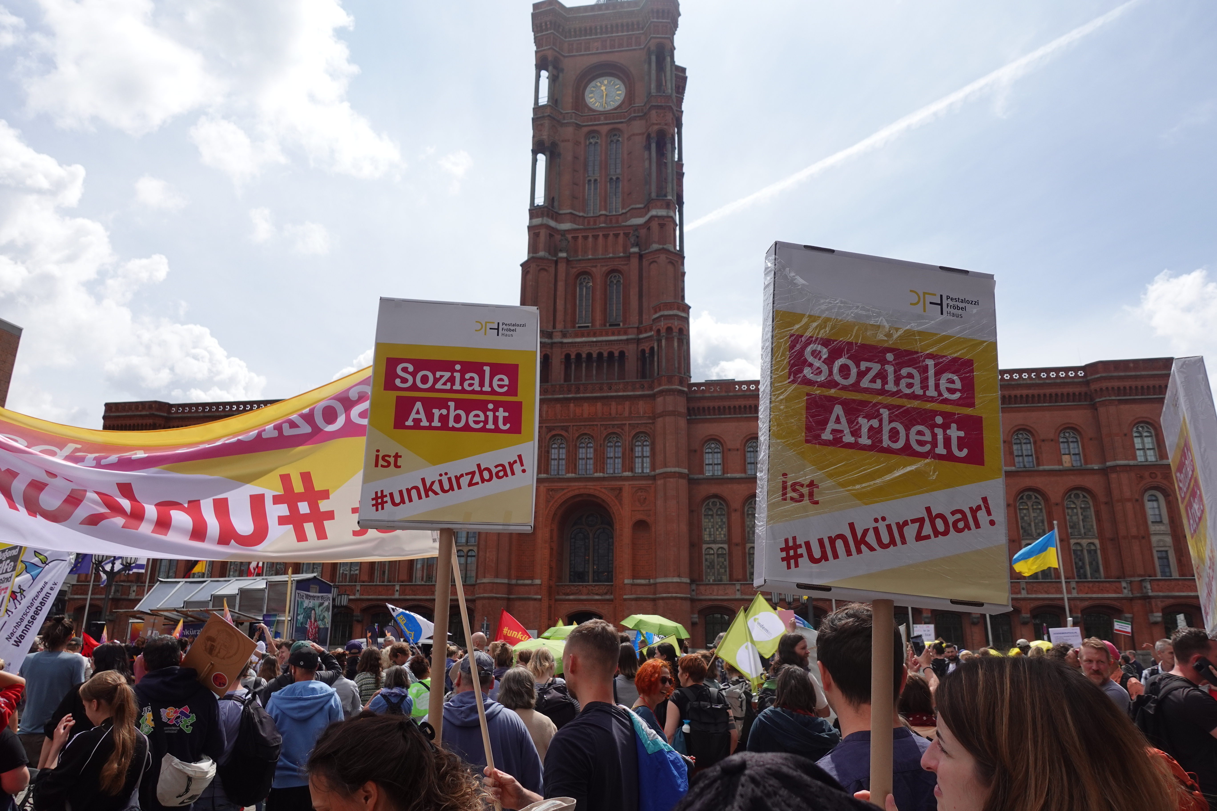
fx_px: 811
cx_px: 608
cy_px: 406
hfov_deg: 73.7
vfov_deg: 53.1
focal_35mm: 24
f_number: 4
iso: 125
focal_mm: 9.4
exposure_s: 1/200
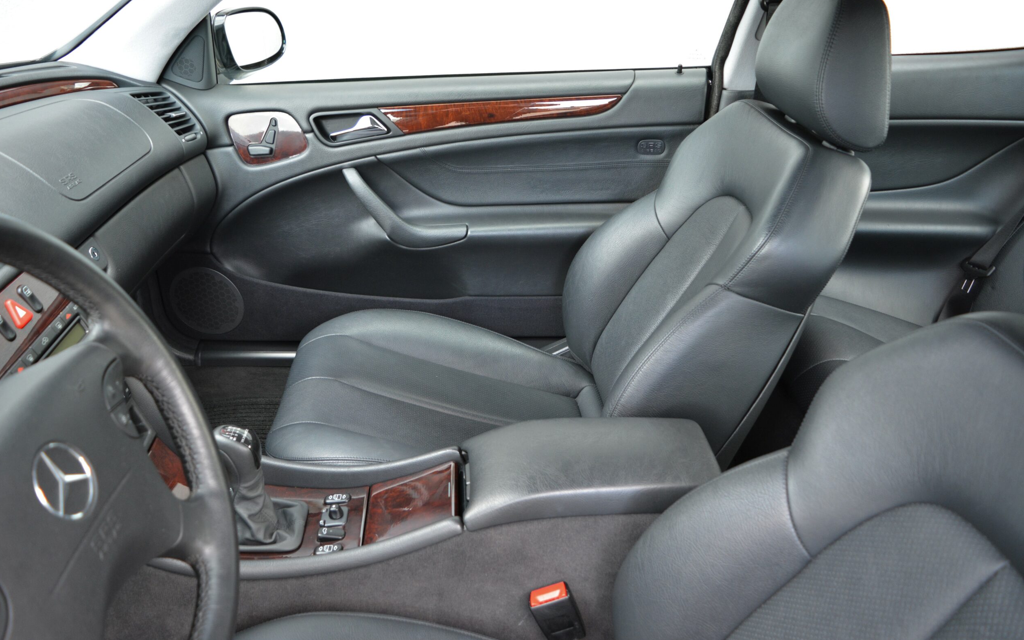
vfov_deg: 44.5
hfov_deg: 66.5
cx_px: 503
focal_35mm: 28
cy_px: 328
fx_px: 781
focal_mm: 18
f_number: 3.5
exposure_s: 1/40
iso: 800
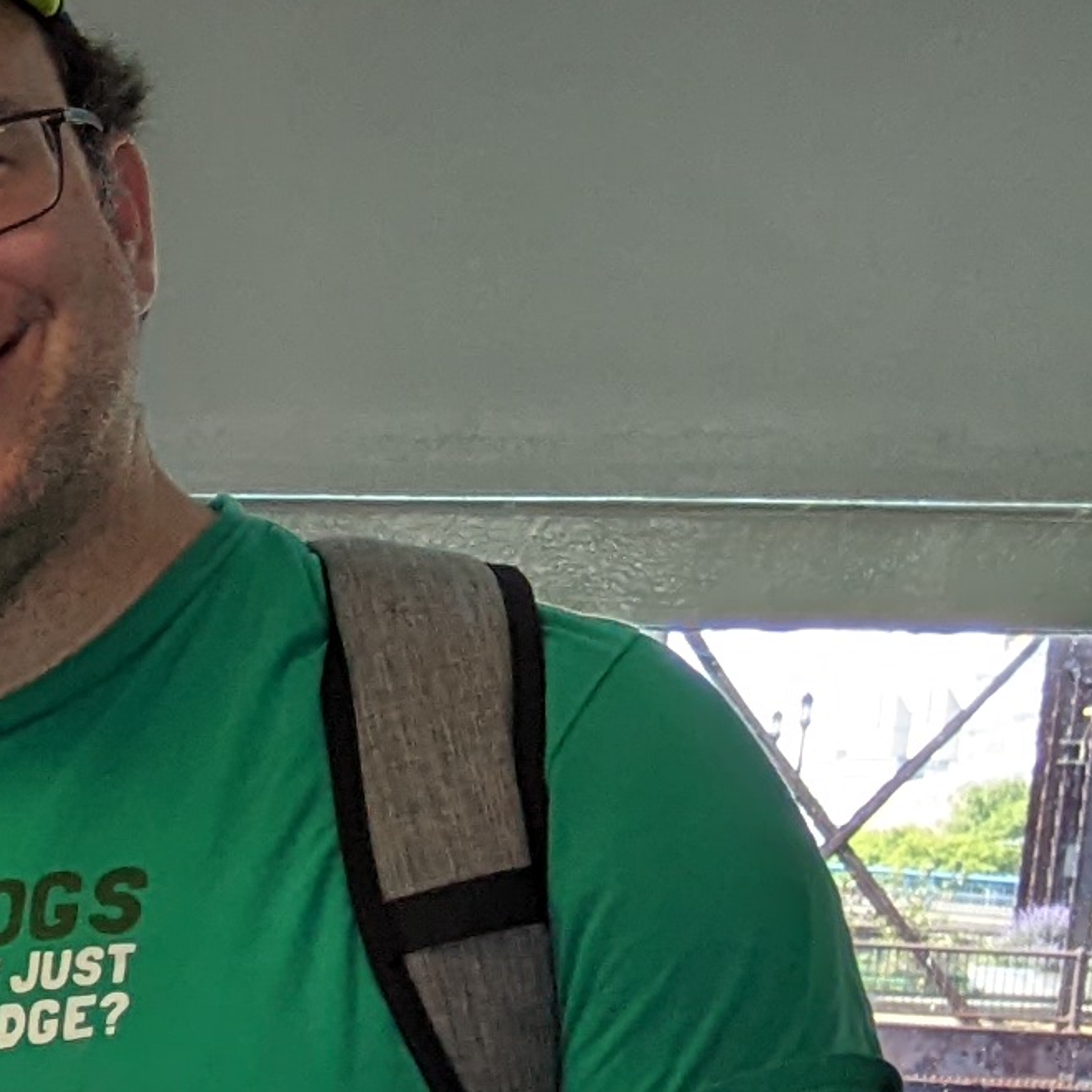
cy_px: 1747
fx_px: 5211
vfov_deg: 11.4
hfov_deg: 10.3
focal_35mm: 146
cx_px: -1556
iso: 53
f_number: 1.8
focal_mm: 4.44
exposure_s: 1/232
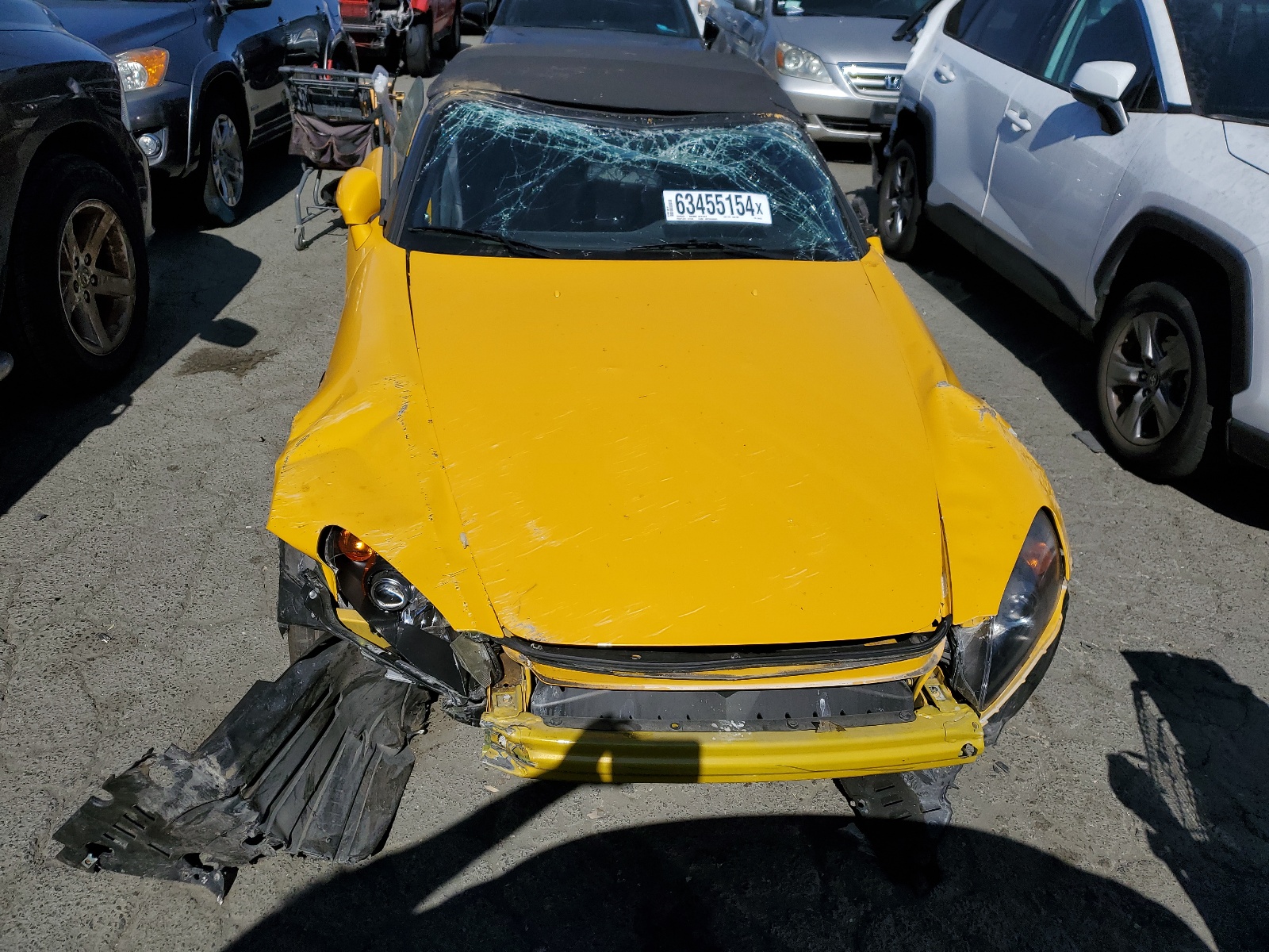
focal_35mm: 26
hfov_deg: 67.3
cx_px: 634
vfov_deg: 53.1
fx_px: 953
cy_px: 476
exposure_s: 1/10000
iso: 51
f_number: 1.5
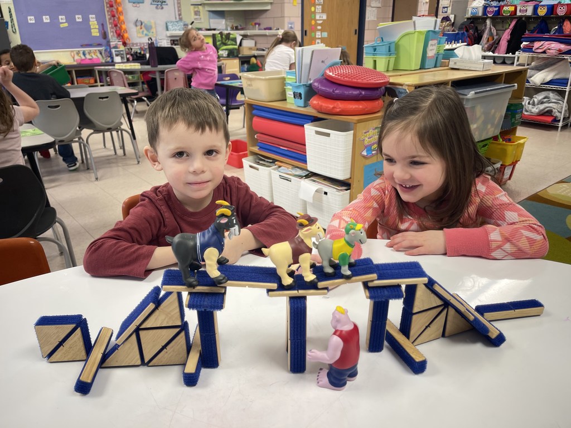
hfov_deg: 69.4
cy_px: 214
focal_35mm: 25
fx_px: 412
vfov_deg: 54.9
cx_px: 286
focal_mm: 5.1
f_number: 1.6
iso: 64
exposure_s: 1/60
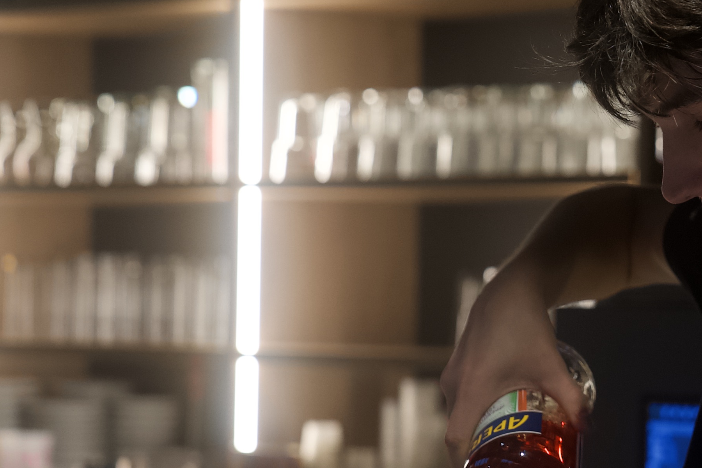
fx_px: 3217
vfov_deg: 8.3
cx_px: 810
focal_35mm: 165
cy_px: 324
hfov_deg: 12.2
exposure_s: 1/200
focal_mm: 70
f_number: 3.2
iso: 12800
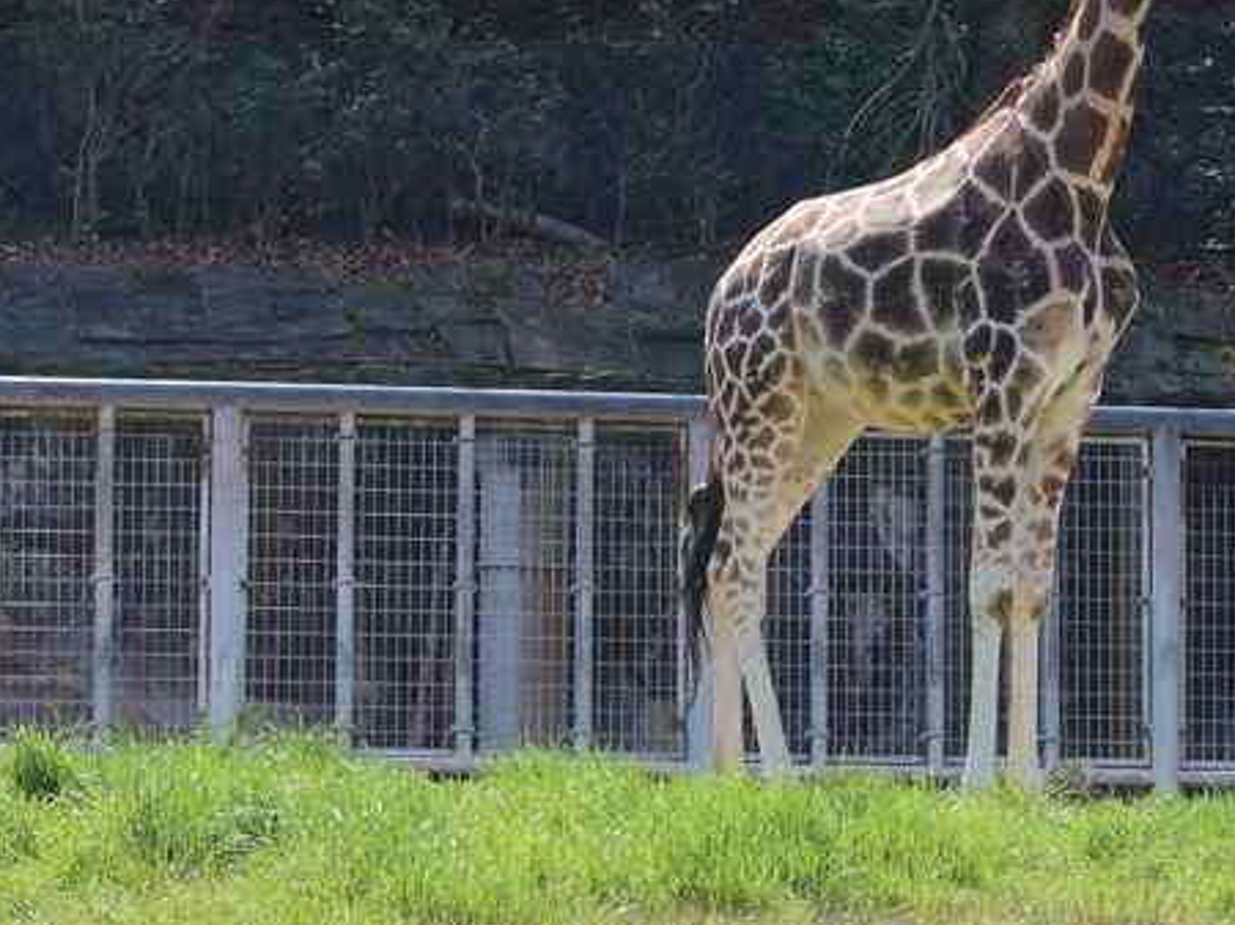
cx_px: 1013
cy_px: 301
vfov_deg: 8.1
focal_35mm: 183
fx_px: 6519
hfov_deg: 10.8
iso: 160
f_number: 5.6
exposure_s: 1/400
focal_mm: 75
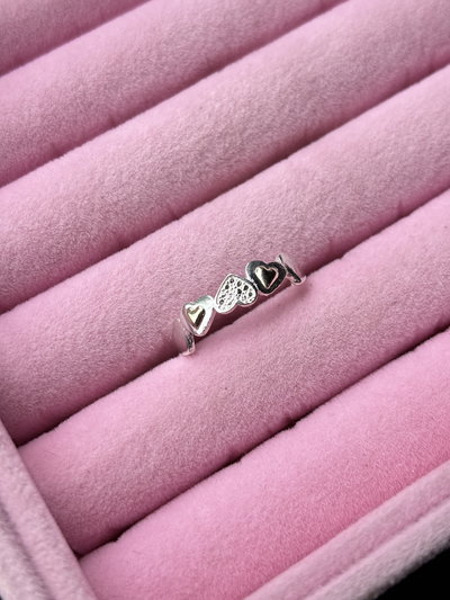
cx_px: 225
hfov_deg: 28.0
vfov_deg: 36.8
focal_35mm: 52
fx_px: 901
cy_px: 300
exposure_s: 1/240
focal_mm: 5.96
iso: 32
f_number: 1.6
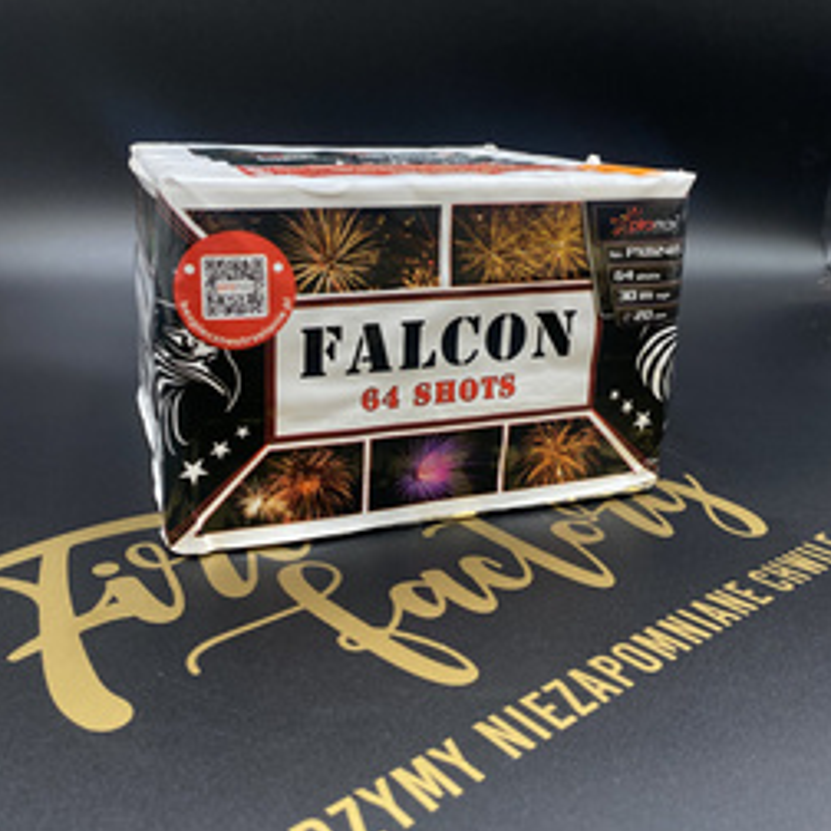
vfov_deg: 50.8
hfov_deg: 51.1
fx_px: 869
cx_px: 404
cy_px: 333
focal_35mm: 32
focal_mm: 4.25
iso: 80
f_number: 1.8
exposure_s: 1/92
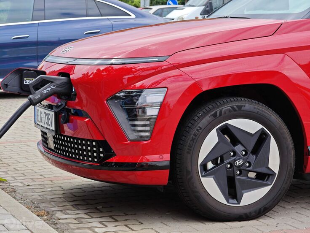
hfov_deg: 16.4
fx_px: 1075
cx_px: 155
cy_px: 116
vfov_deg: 12.3
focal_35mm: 120
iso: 50
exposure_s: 1/520
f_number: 2.5
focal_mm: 19.4
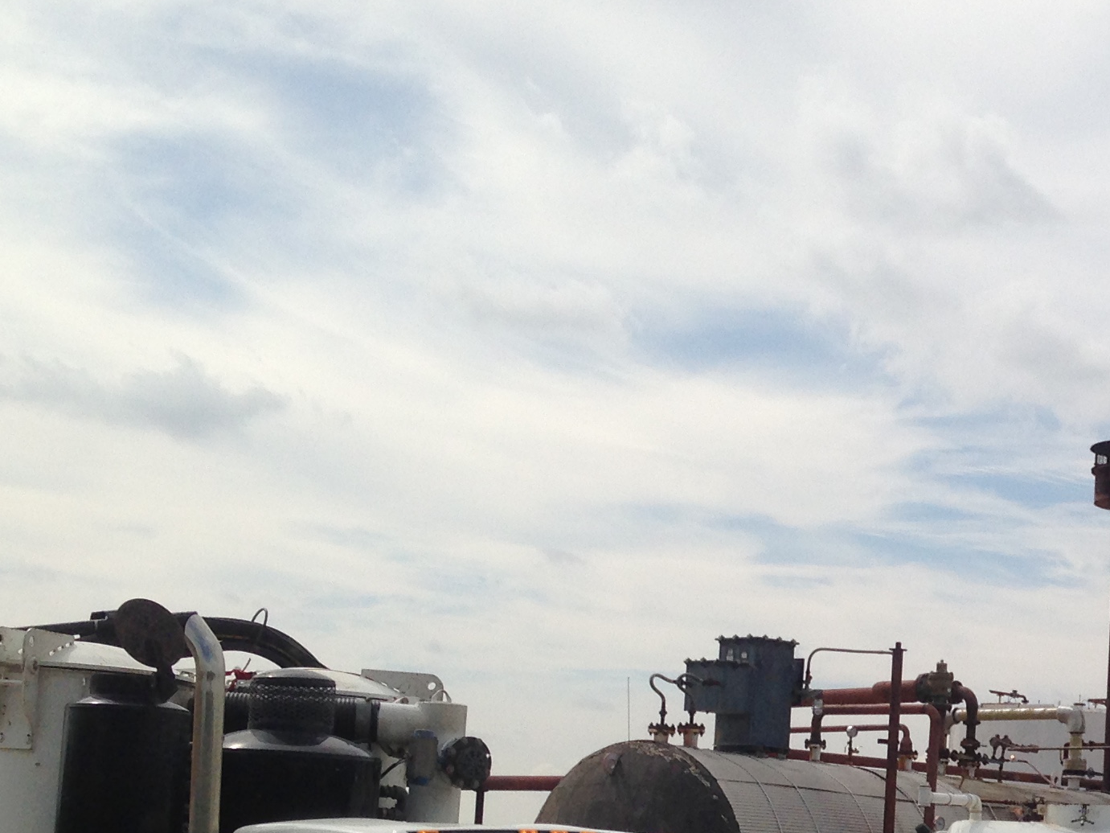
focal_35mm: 78
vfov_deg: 18.6
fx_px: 2501
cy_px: 729
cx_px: 1074
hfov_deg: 24.1
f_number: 2.4
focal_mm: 4.12
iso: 50
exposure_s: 1/2857
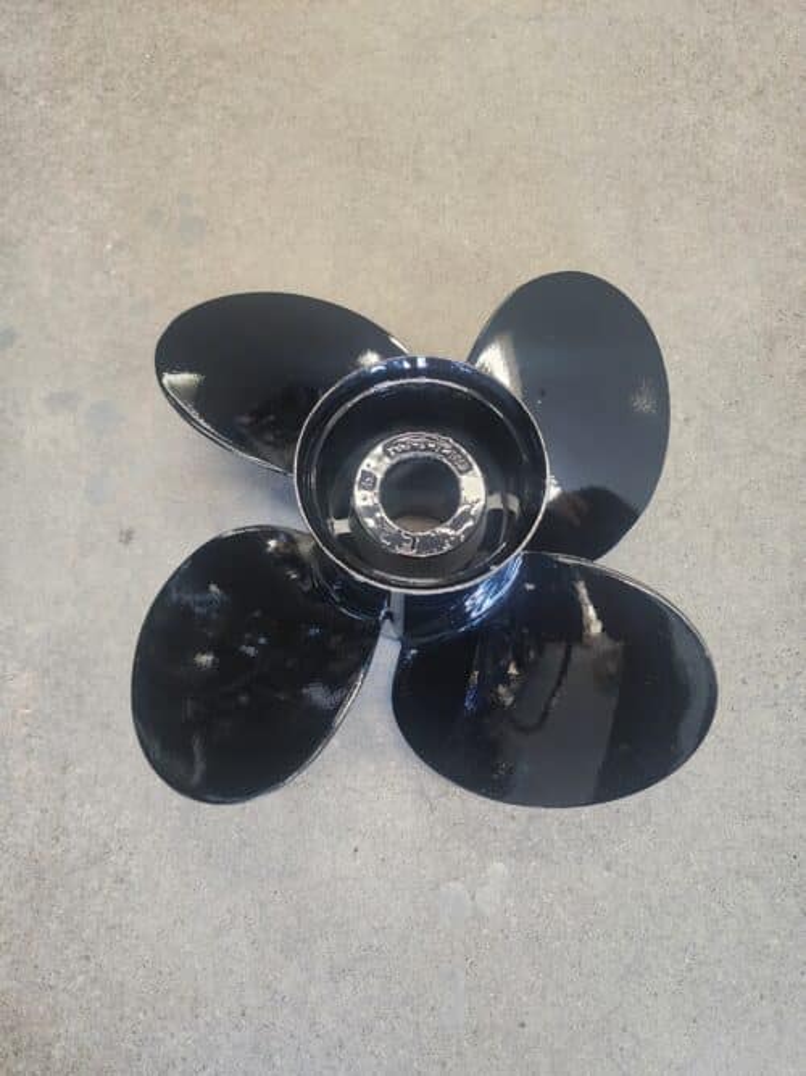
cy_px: 538
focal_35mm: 23
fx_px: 714
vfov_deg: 73.9
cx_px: 403
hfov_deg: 58.9
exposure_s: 1/120
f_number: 1.8
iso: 1000
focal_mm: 6.4
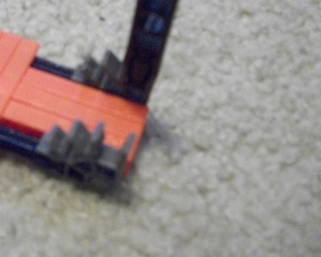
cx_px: 53
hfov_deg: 34.0
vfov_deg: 28.4
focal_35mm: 53
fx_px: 504
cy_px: 79
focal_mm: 5.7
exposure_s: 1/20
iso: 640
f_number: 2.9
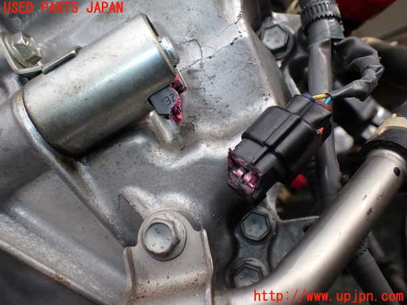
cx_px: 204
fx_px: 353
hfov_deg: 60.0
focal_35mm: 30
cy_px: 152
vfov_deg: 46.8
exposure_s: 1/100
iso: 100
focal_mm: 5.4
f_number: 6.3
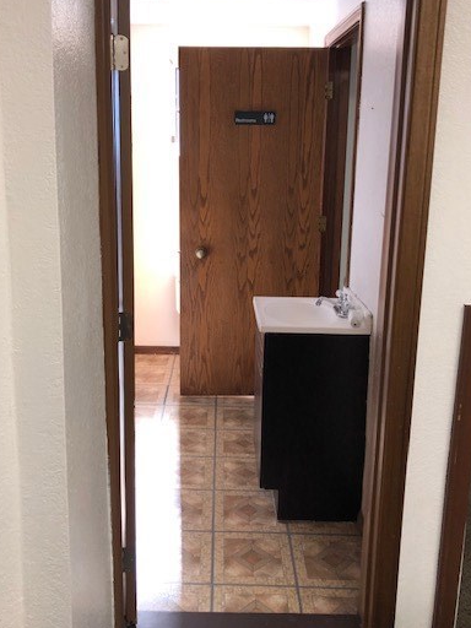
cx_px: 209
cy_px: 278
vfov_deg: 52.5
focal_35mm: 35
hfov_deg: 40.6
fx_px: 635
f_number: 1.8
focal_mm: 3.99
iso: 40
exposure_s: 1/24
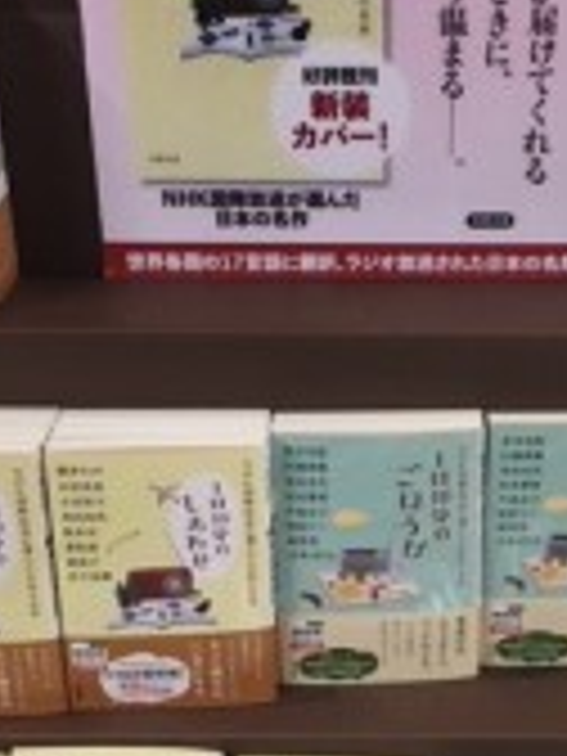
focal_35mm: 69
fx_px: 1507
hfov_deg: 21.2
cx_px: 405
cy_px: 536
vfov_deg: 27.9
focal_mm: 4.15
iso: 40
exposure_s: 1/30
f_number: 2.2
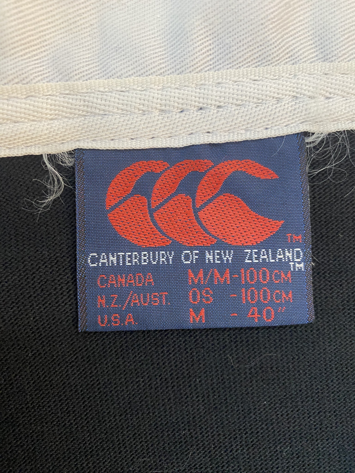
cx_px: 178
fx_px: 342
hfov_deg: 54.9
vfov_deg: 69.4
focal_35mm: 25
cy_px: 236
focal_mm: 4.25
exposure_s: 1/50
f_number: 1.8
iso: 250
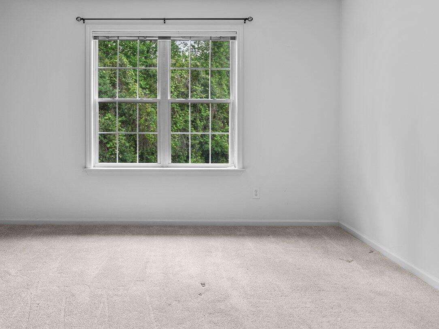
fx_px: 368
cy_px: 116
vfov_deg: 47.6
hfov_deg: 60.8
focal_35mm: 29
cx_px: 165
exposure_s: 1/5
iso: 250
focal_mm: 16
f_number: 4
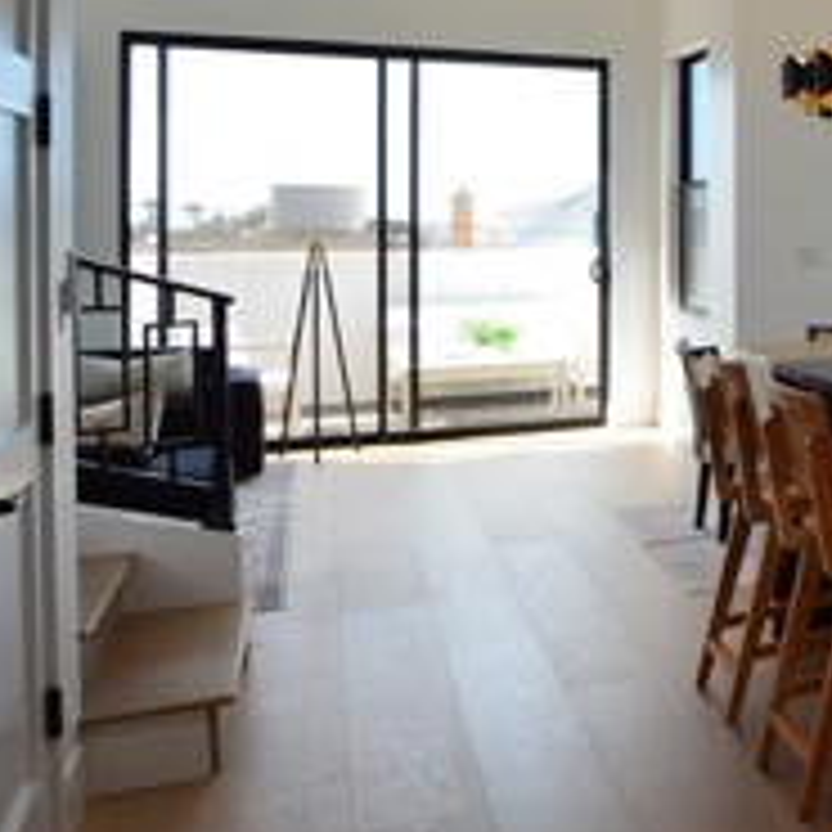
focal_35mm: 48
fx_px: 1318
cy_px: 229
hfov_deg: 23.7
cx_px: 1381
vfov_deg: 34.4
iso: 320
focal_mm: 11
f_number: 11
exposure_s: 1/50
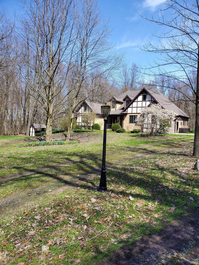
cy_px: 132
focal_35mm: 26
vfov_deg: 67.3
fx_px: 199
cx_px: 100
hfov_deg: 53.1
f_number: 2.4
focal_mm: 4.3
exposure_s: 1/713
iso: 50
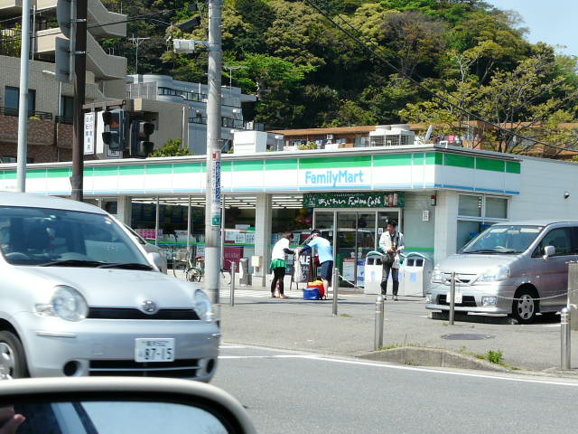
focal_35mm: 75
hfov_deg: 26.0
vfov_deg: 19.6
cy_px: 217
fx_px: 1252
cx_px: 289
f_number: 5.6
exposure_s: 1/320
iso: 100
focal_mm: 7.7
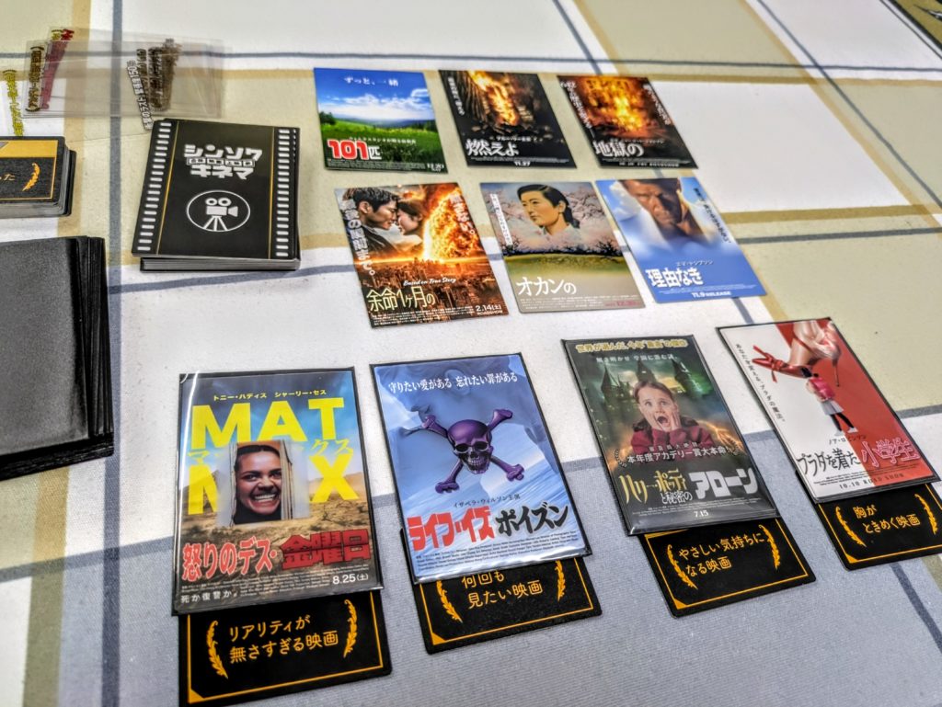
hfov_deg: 69.4
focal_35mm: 25
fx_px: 681
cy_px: 354
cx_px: 471
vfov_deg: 54.9
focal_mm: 5.43
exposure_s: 1/60
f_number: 1.89
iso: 75
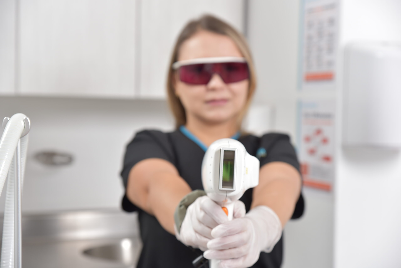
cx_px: 200
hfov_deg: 28.8
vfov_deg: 19.5
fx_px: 780
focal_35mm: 70
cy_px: 134
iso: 200
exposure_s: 1/160
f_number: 3.5
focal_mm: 70
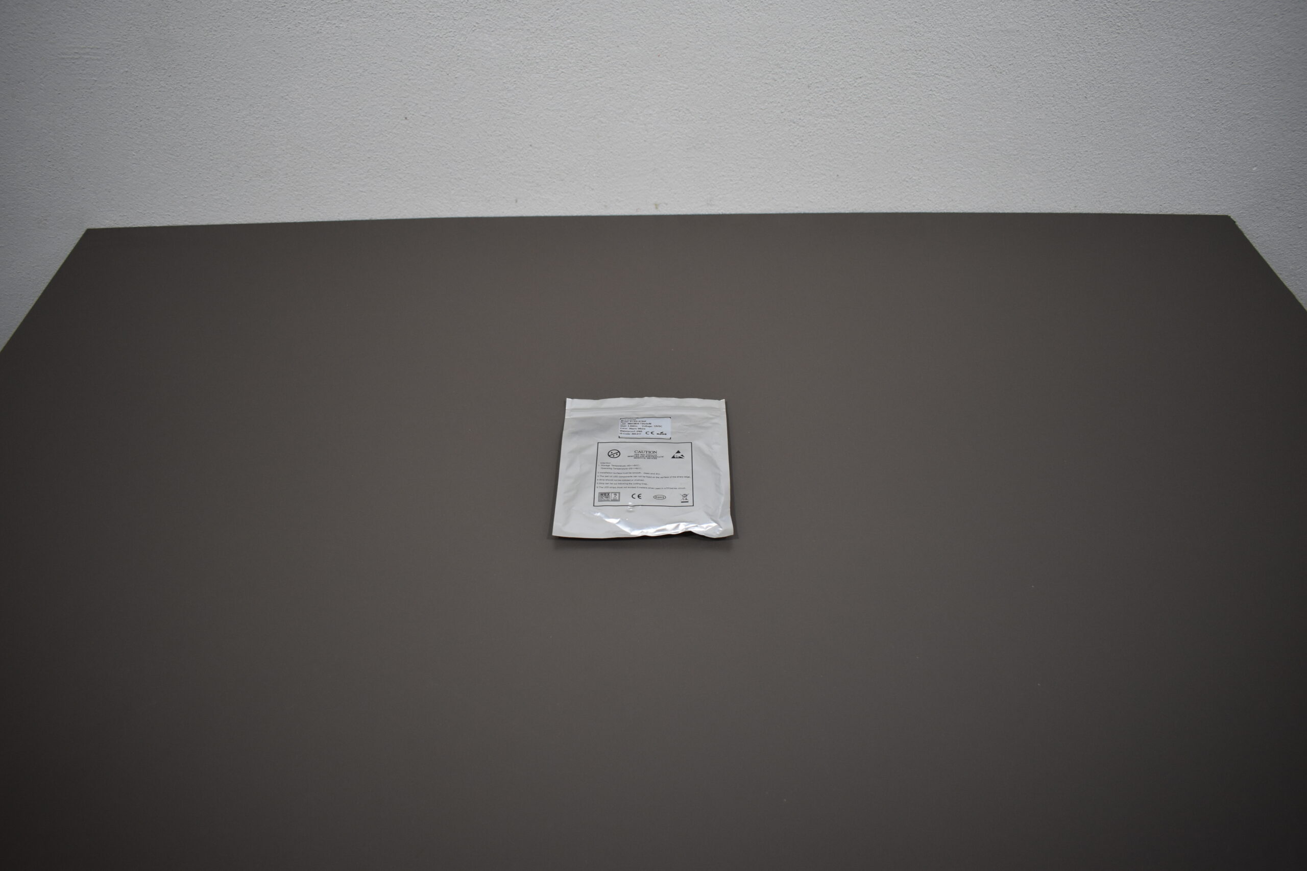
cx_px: 654
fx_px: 980
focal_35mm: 27
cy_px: 436
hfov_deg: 67.4
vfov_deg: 47.9
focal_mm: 18
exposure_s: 1/250
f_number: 3.5
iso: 500
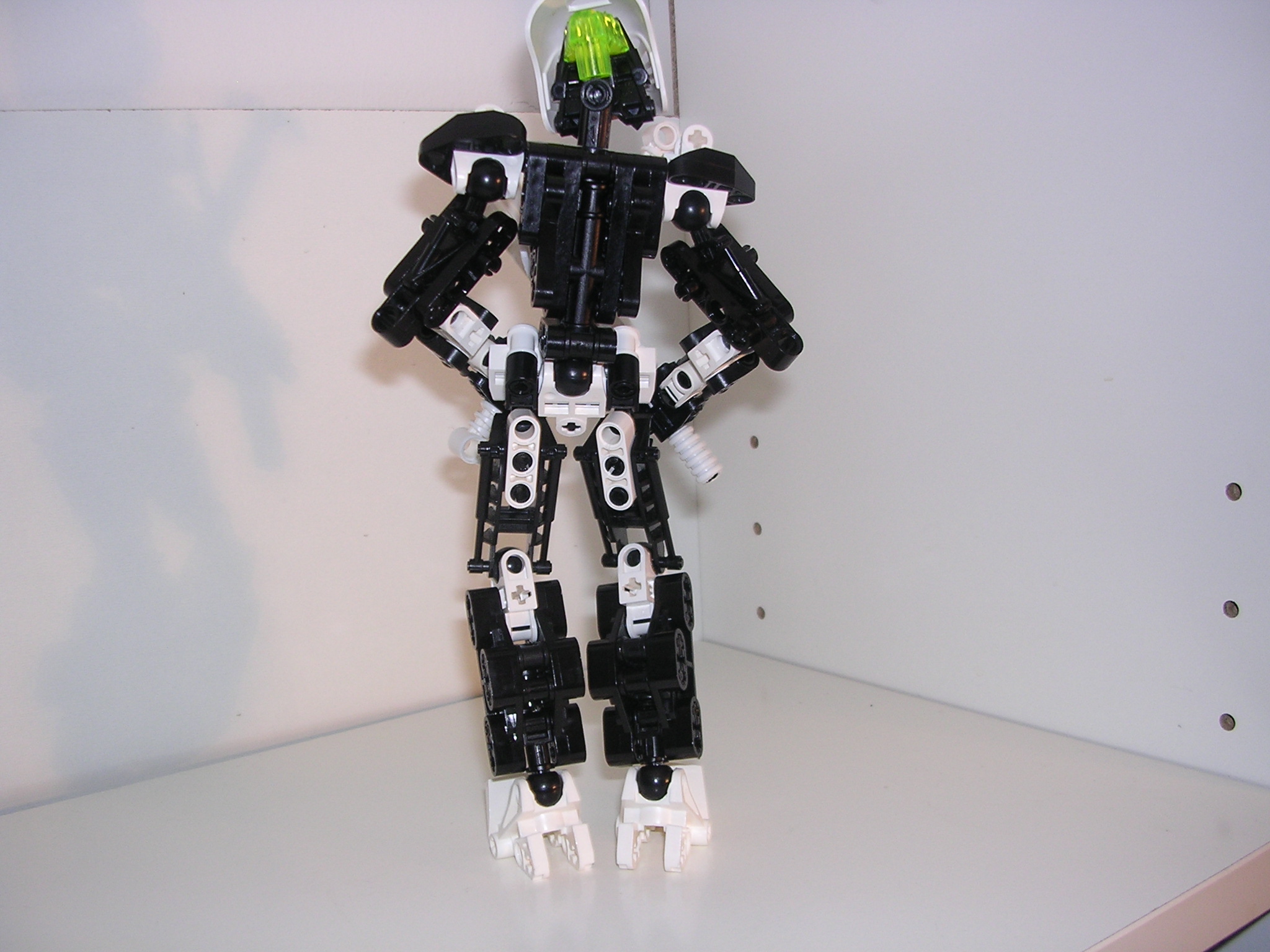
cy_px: 476
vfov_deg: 37.7
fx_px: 1394
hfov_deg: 49.0
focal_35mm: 38
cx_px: 635
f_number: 2.8
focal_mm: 5.8
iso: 100
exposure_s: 1/60.1
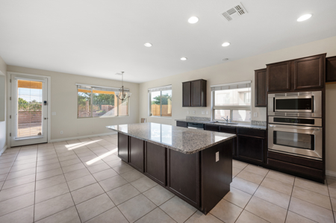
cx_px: 168
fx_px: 131
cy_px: 112
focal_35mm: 14
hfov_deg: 104.3
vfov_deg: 81.1
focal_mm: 14
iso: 320
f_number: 9
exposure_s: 1/2
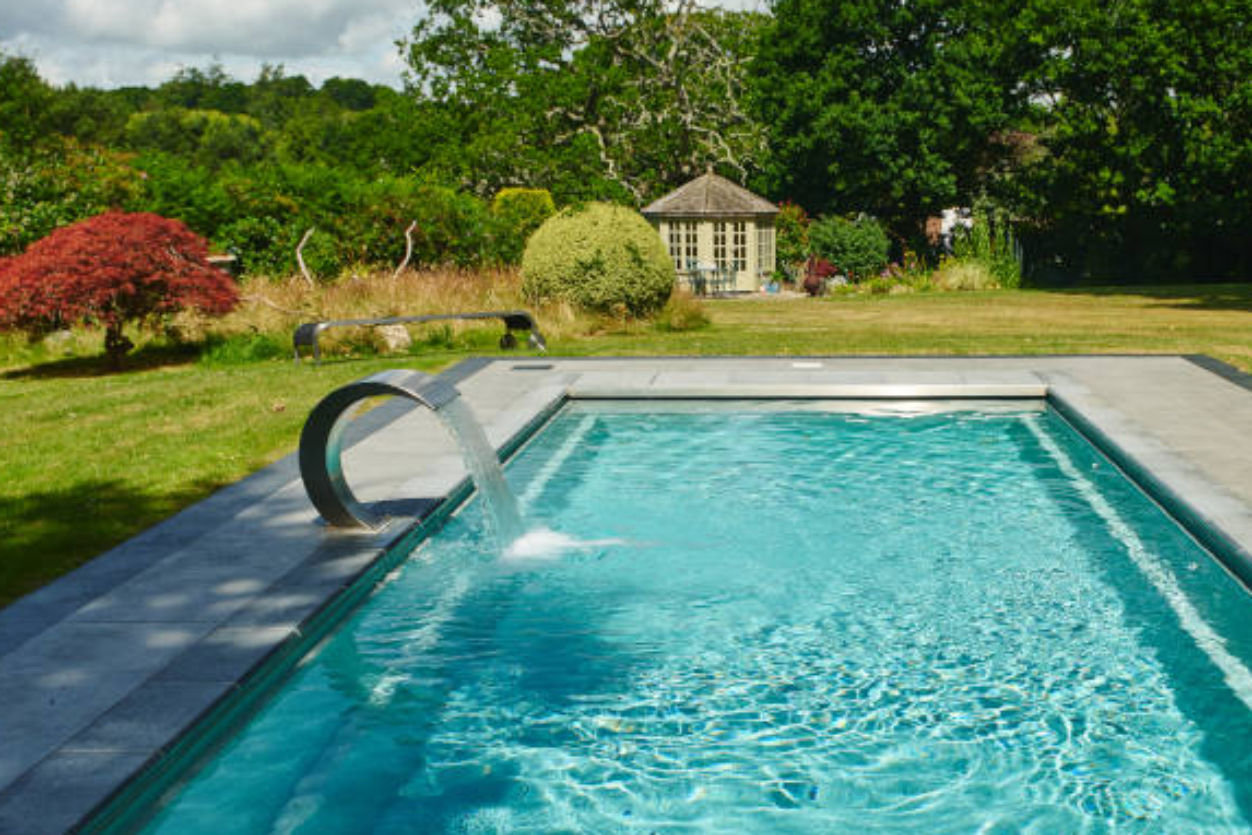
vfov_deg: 30.1
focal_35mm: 44
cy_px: 616
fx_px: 1530
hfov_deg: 44.0
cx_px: 804
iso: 100
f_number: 5.6
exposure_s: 1/160
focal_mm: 24
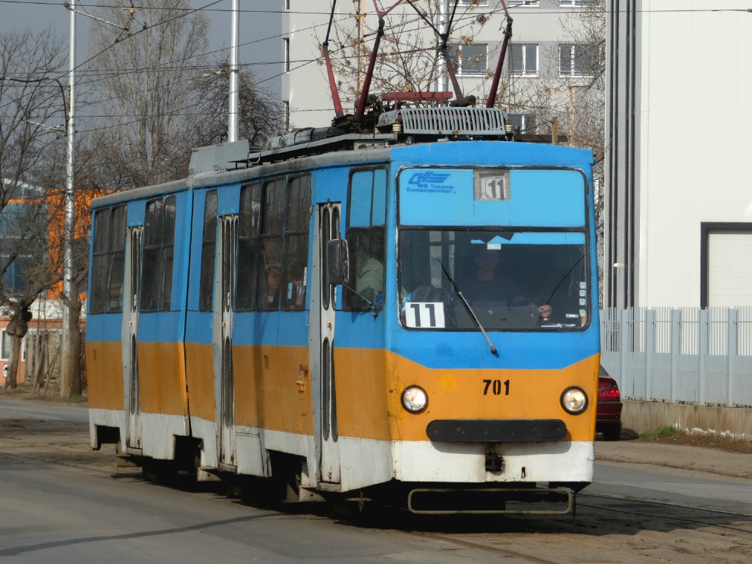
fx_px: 5583
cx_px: 385
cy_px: 215
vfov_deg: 5.8
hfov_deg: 7.7
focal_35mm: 257
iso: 80
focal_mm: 35.8
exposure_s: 1/667
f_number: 5.5
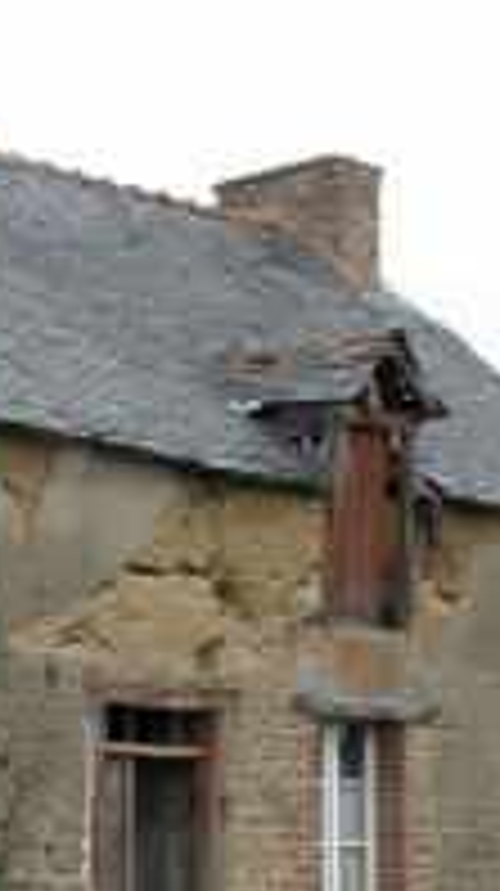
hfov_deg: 10.9
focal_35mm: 110
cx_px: 9
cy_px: 688
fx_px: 2599
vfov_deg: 19.3
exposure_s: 1/200
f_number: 5.1
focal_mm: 10
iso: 100
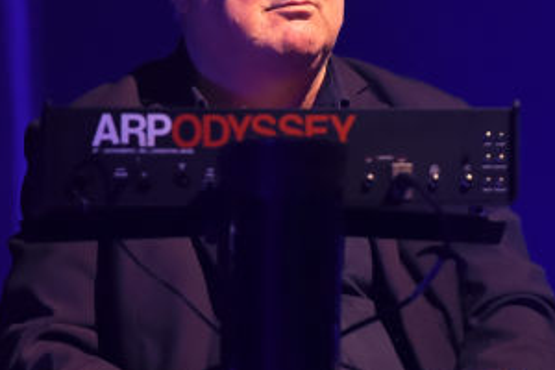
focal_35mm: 683
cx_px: 216
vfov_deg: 2.0
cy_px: 364
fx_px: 10529
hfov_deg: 3.0
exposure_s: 1/320
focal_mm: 200
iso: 1250
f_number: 4.5
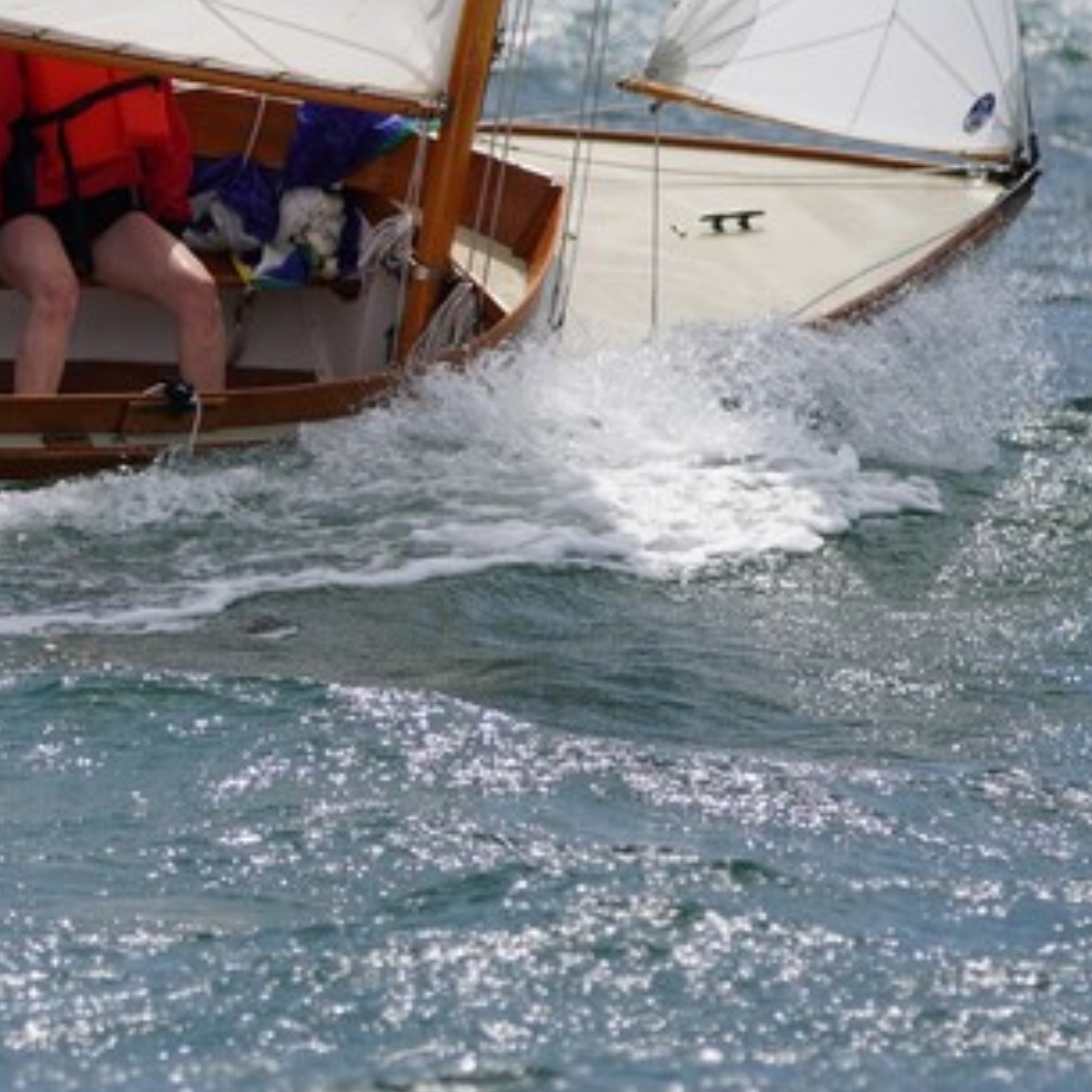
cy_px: 156
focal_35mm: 561
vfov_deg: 3.1
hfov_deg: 3.1
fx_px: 20022
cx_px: 36
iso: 125
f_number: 5
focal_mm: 168
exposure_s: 1/1250
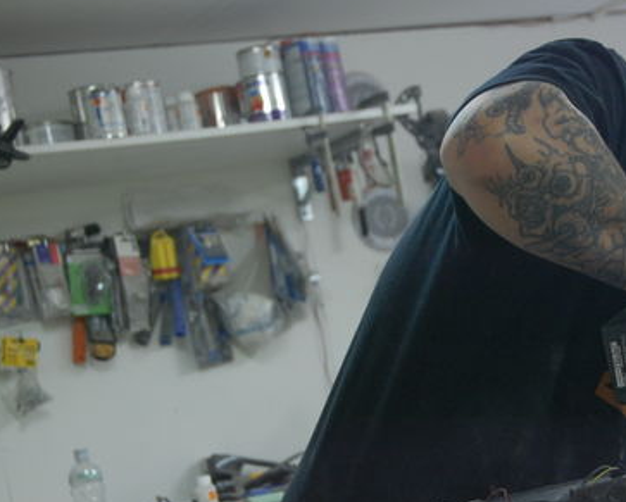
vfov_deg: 14.8
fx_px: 1928
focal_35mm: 104
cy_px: 352
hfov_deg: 18.4
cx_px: 374
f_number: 5.3
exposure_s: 1/10
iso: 800
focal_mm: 42
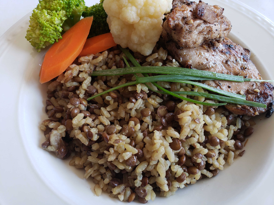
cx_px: 137
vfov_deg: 53.1
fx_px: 206
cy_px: 102
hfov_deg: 67.3
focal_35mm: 26
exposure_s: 1/60
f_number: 2.4
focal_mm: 4.3
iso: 80
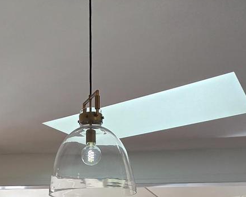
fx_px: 306
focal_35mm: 42
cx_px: 89
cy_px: 272
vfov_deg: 27.9
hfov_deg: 43.4
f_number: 2.2
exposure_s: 1/132
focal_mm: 2.2
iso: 50
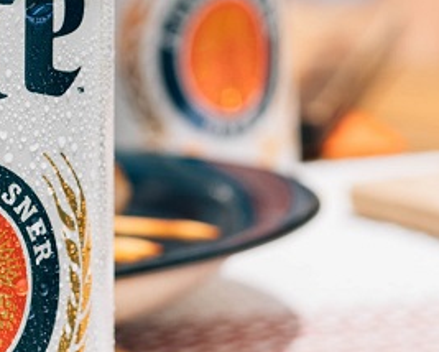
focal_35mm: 253
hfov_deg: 7.6
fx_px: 3290
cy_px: 156
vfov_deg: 6.1
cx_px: 164
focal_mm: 50
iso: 200
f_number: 5
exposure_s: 1/800
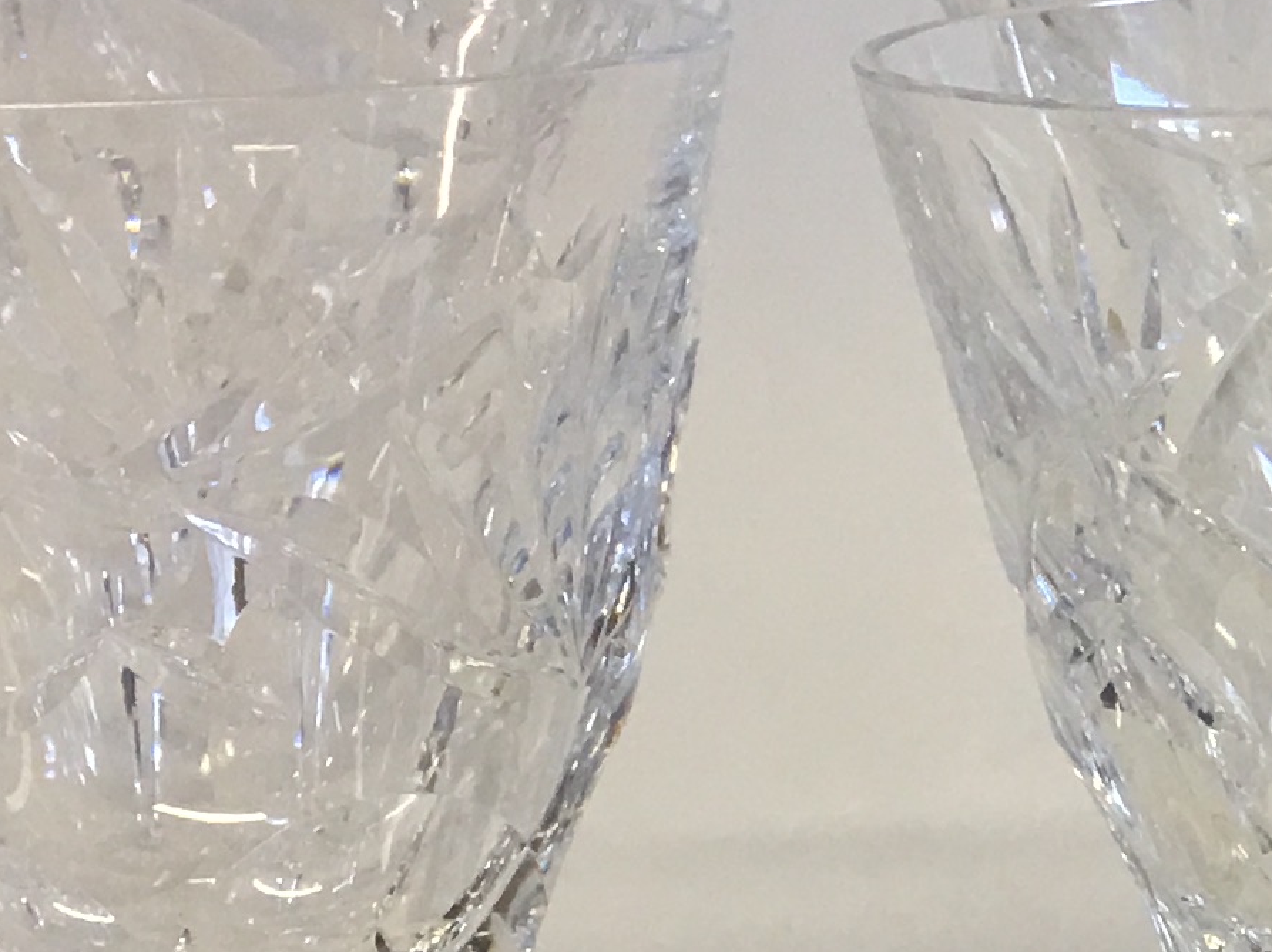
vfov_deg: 11.3
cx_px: 2134
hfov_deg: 13.8
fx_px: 4812
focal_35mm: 131
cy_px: 798
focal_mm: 4.15
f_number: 2.2
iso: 25
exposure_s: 1/30
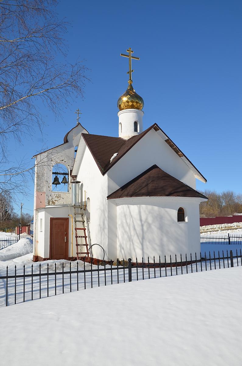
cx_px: 121
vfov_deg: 59.6
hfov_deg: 41.5
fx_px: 319
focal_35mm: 32
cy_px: 183
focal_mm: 21
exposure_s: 1/400
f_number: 10
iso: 100
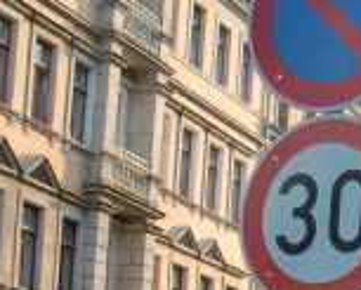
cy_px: 415
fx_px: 1659
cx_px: 637
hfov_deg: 11.6
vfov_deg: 9.7
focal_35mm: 155
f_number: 3.9
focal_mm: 6.66
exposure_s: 1/100
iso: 100
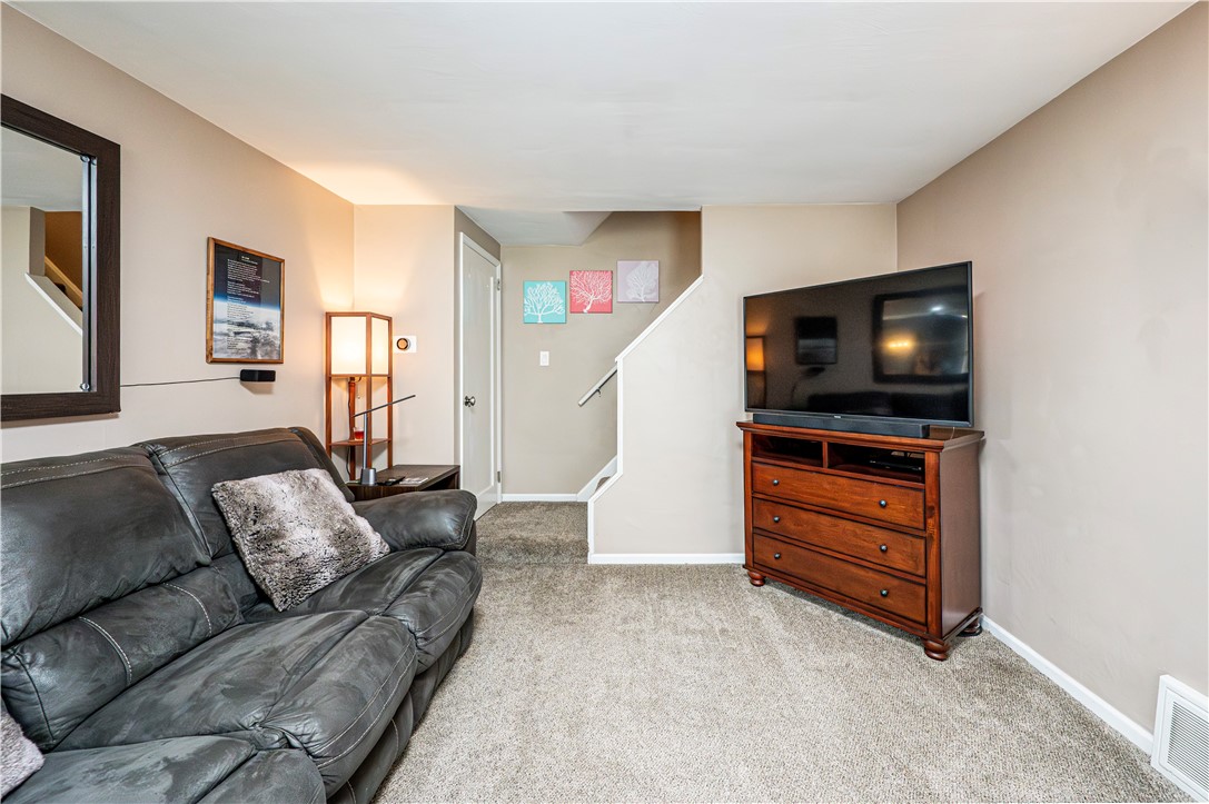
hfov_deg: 104.3
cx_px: 604
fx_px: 470
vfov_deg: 81.1
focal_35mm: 14
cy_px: 402
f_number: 9
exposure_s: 1/160
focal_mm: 14
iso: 10000
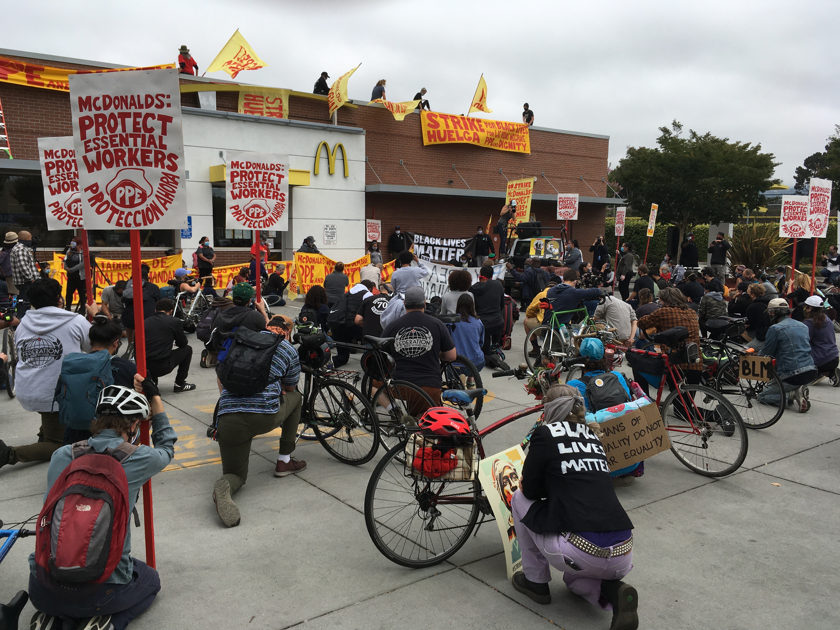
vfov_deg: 48.2
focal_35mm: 29
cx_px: 420
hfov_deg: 61.7
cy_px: 315
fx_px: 704
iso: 25
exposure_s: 1/1832
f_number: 2.2
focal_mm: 4.15
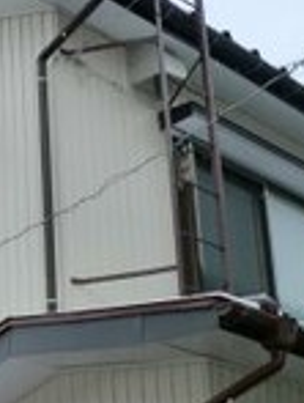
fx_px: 1108
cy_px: 428
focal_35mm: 95
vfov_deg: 19.8
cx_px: 11
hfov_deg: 15.4
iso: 64
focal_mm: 6.3
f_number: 3.1
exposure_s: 1/125
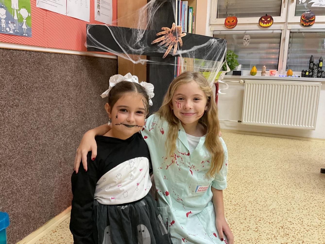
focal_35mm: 29
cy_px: 122
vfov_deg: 48.2
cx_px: 162
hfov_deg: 61.7
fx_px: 272
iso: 160
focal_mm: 3
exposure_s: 1/50
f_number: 1.8
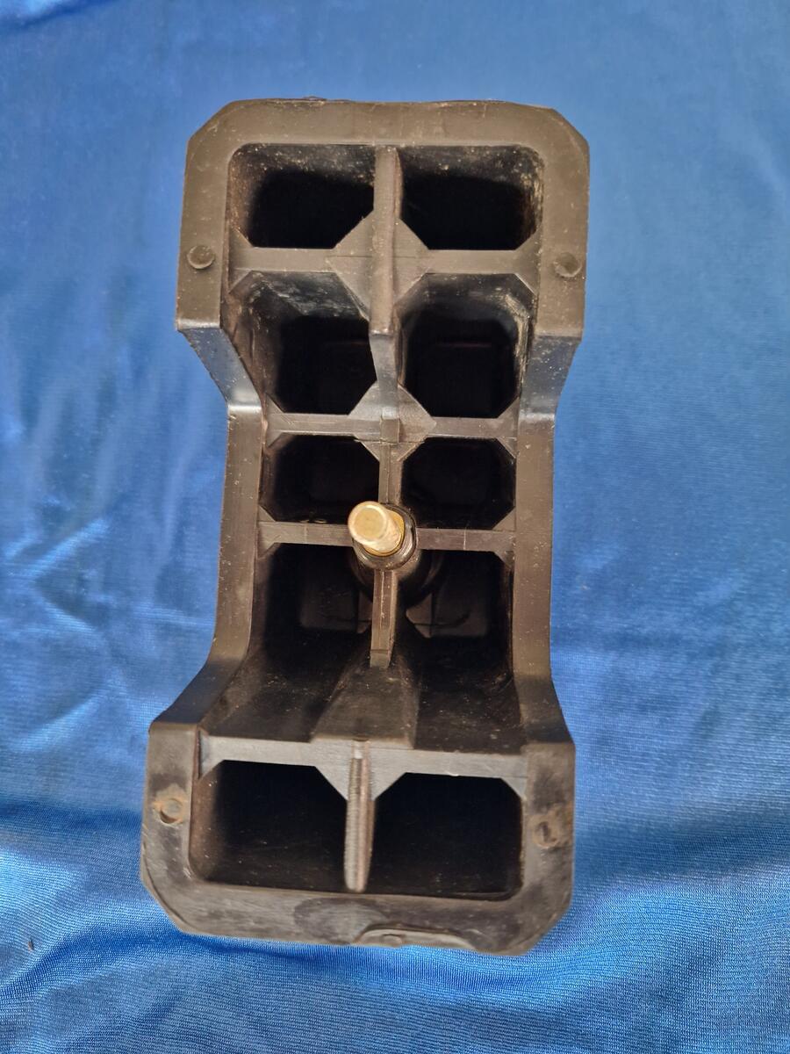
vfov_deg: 73.9
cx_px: 395
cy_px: 527
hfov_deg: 58.9
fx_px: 700
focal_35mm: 23
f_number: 1.8
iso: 800
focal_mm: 5.4
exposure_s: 1/25
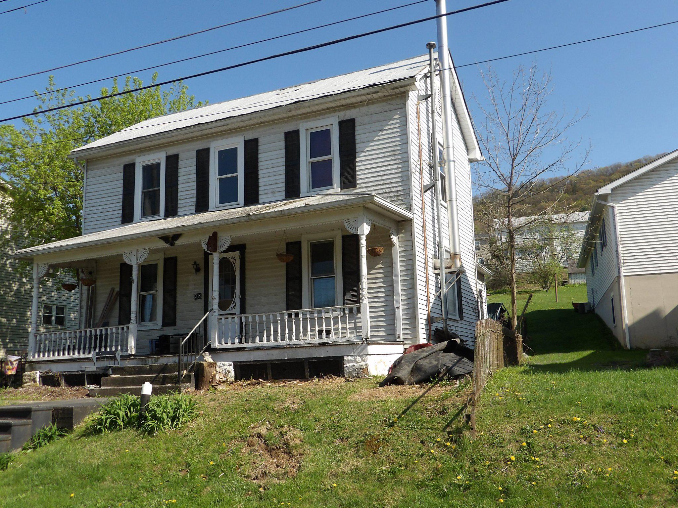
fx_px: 646
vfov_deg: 42.9
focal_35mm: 33
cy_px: 254
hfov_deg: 55.4
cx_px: 339
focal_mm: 5.9
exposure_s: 1/940
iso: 100
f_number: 3.1
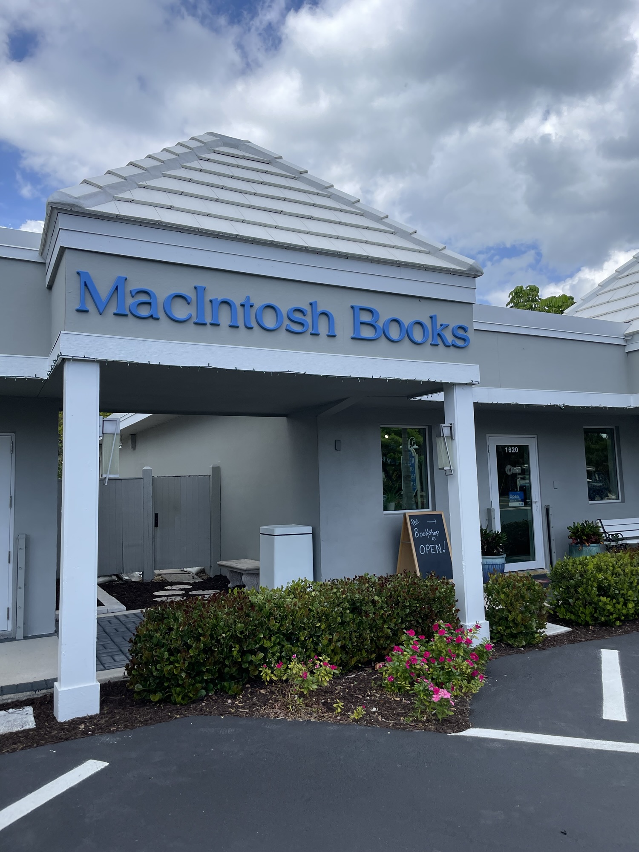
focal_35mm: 26
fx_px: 640
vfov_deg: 67.3
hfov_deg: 53.1
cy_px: 426
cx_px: 320
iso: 32
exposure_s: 1/3401
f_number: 1.6
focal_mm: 4.2
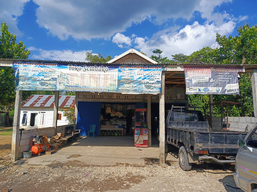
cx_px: 128
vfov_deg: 58.9
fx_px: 171
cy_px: 96
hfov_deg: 73.9
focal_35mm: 23
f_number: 1.75
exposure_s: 1/493
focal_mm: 5.25
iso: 50
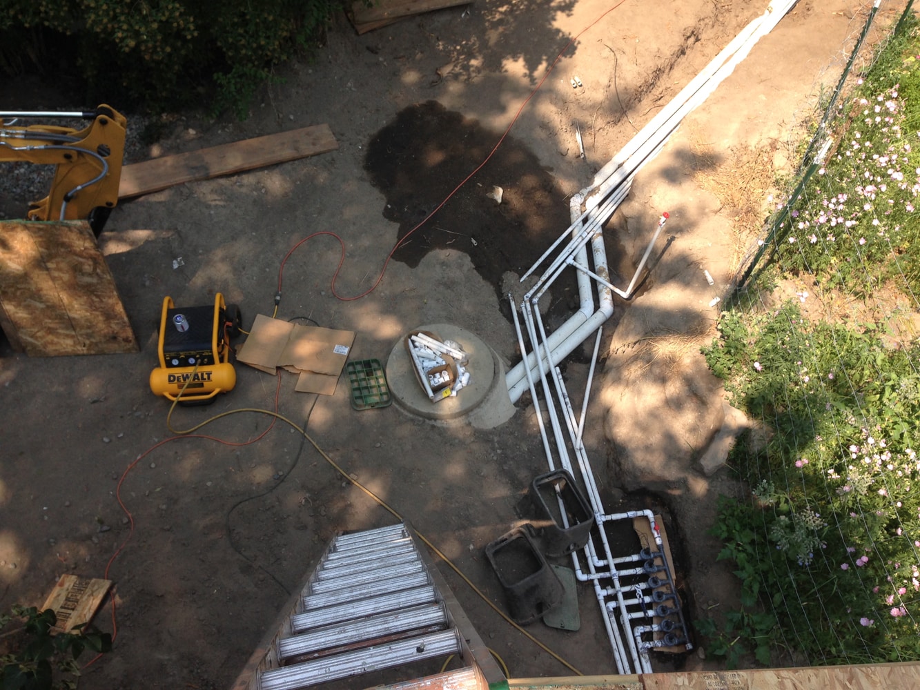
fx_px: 877
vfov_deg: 43.0
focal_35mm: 33
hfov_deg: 55.3
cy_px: 345
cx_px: 460
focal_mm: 4.12
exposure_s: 1/553
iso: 50
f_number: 2.4
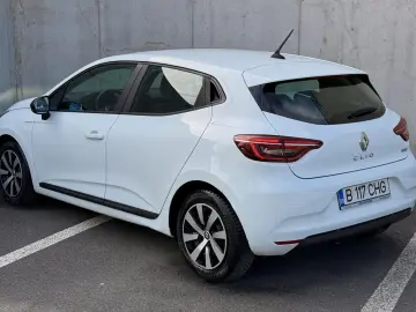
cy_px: 156
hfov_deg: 39.7
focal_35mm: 48
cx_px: 208
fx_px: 577
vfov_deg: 30.3
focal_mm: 6.76
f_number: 1.78
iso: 80
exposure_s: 1/1931
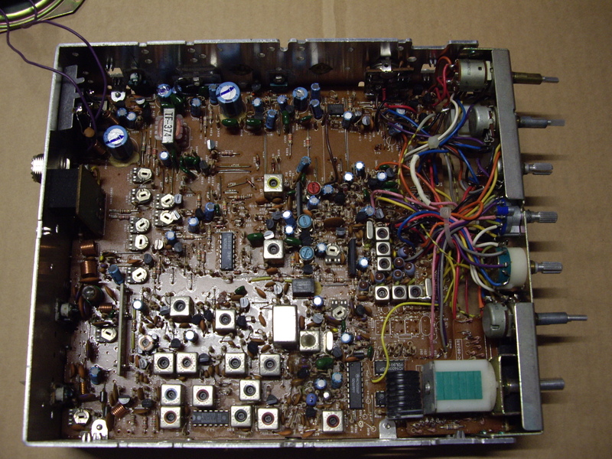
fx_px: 672
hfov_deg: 49.0
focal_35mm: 38
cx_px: 306
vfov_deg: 37.7
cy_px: 230
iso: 200
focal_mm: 7.9
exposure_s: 1/13
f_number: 2.8
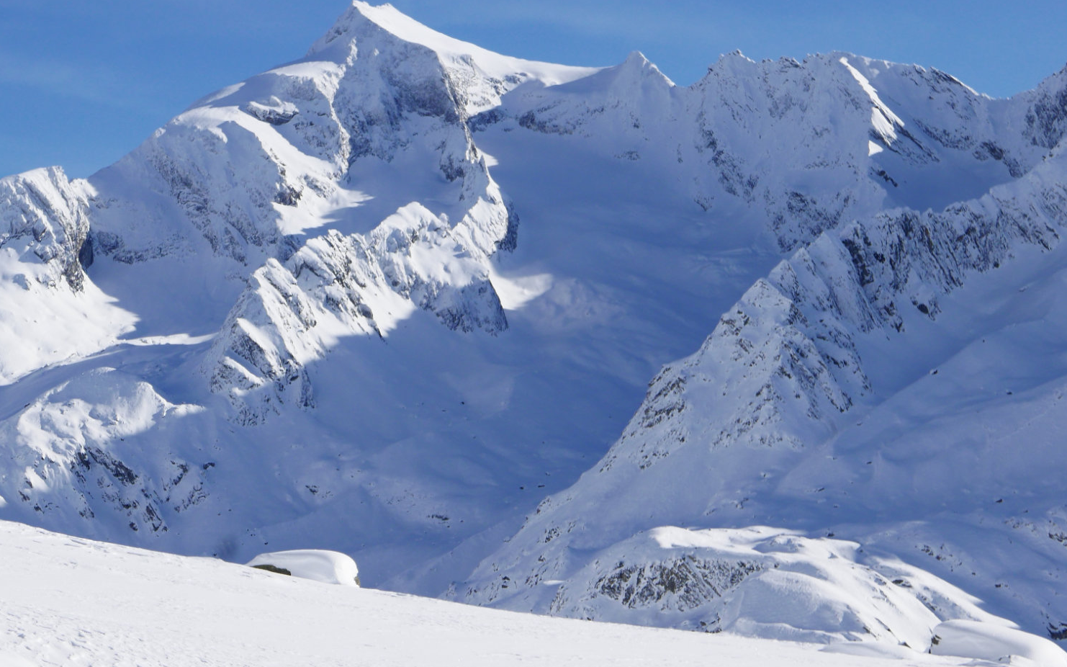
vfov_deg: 12.6
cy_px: 202
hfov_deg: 20.0
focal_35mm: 104
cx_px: 420
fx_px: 3024
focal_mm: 32.6
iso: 200
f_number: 5.6
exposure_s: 1/2000
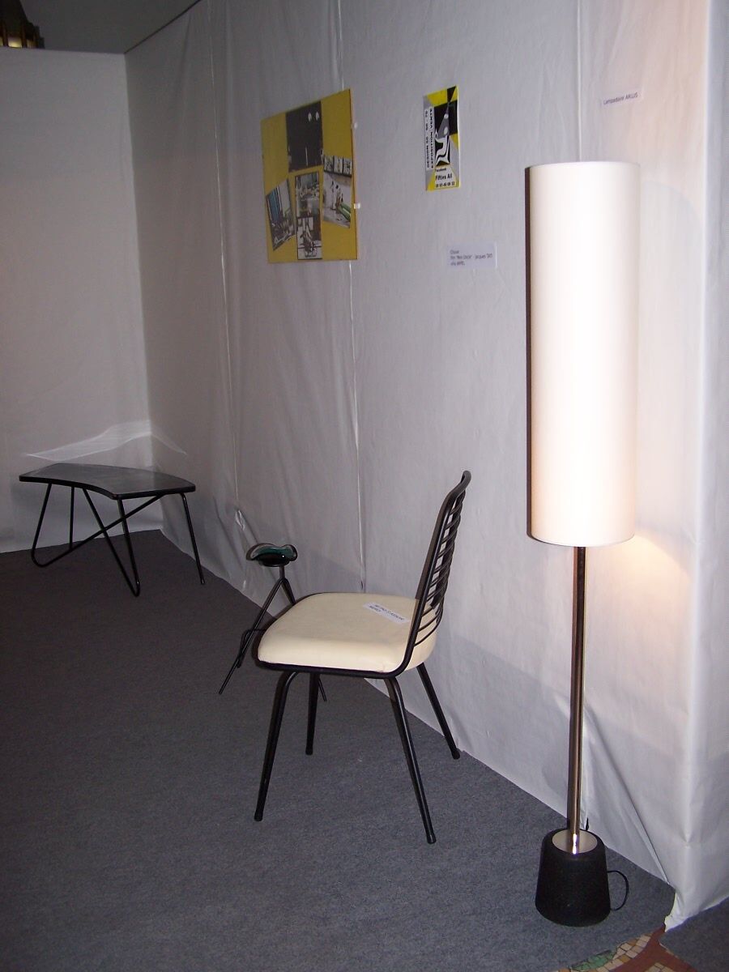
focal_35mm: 38
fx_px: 1067
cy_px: 486
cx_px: 364
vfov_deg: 49.0
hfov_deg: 37.7
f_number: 2.8
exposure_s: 1/60
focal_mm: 6.3
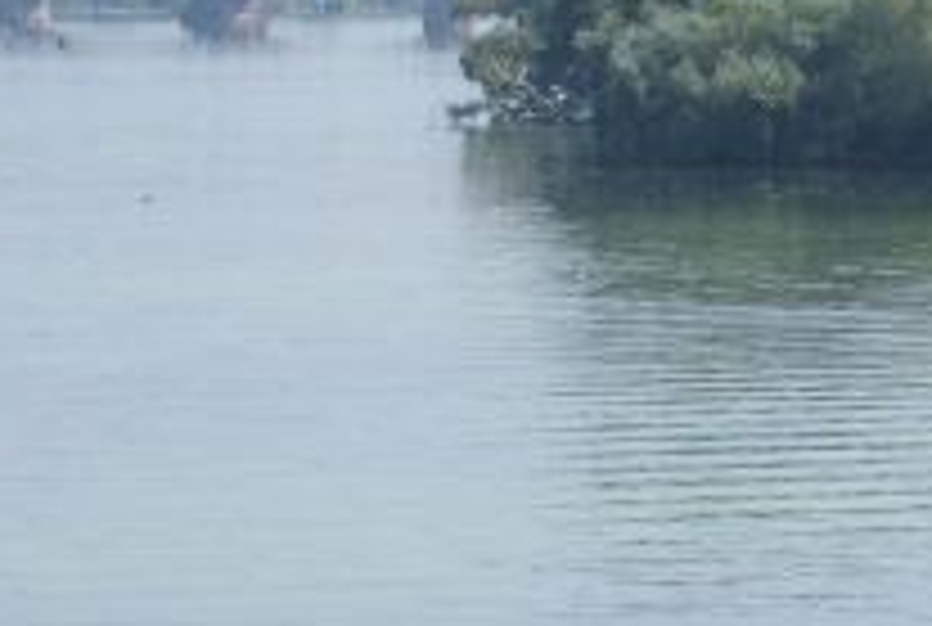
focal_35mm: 324
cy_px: 113
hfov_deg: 6.3
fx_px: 8406
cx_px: 1324
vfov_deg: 4.3
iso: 100
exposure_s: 1/160
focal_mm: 70
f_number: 9
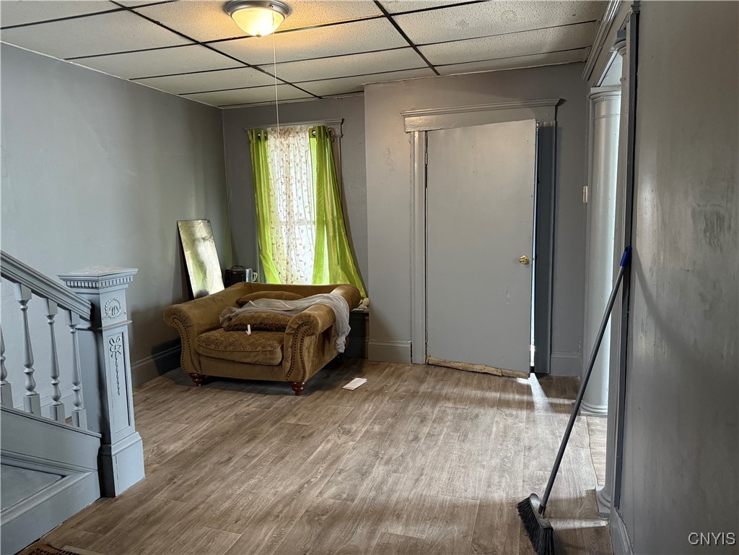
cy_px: 278
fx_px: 512
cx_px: 370
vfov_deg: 56.8
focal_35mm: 24
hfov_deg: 71.6
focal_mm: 6.76
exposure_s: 1/60
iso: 500
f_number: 1.78
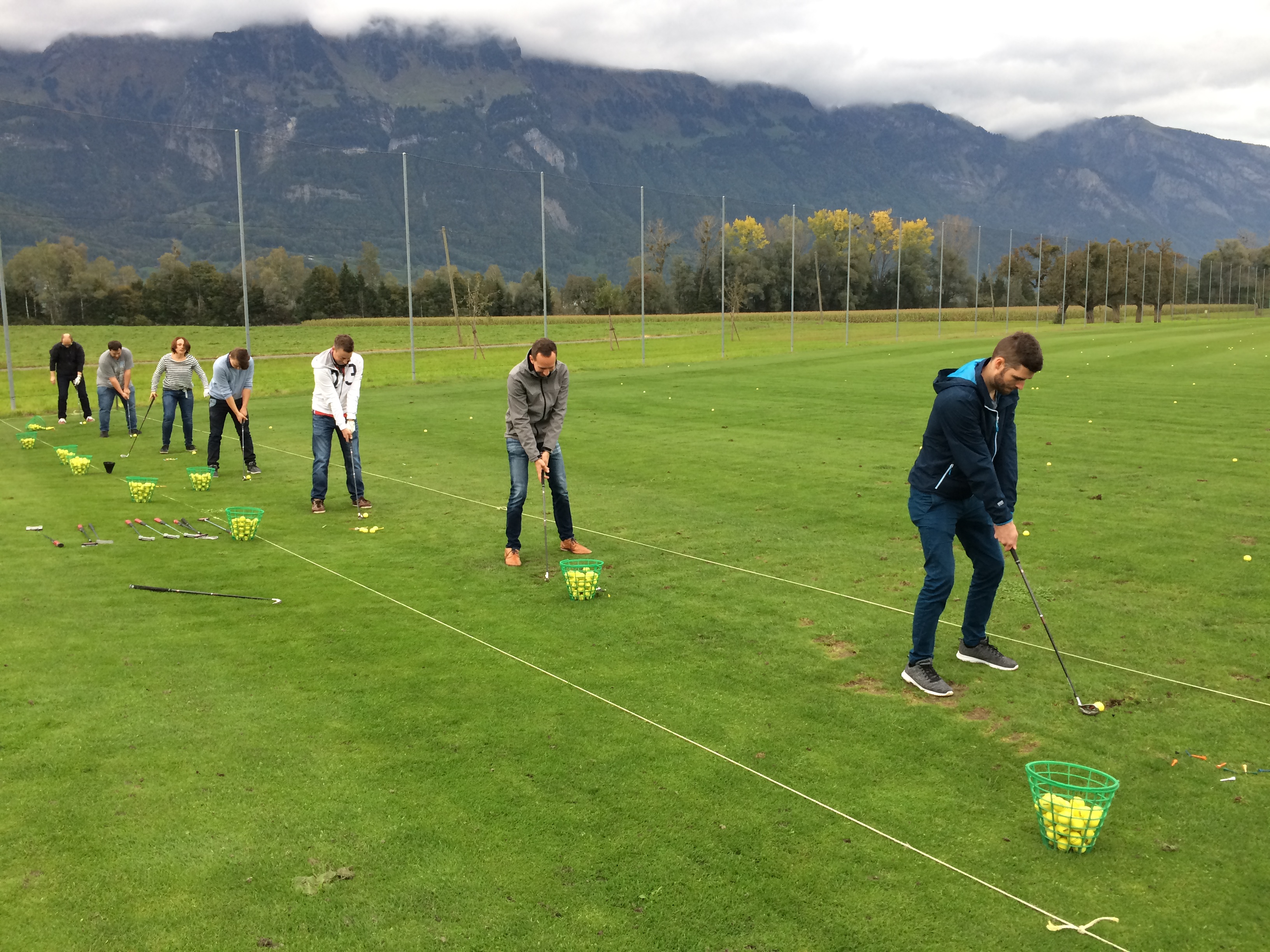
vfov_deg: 48.2
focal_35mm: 29
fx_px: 1064
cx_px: 635
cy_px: 476
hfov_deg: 61.7
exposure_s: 1/33
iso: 40
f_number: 2.2
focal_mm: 4.15
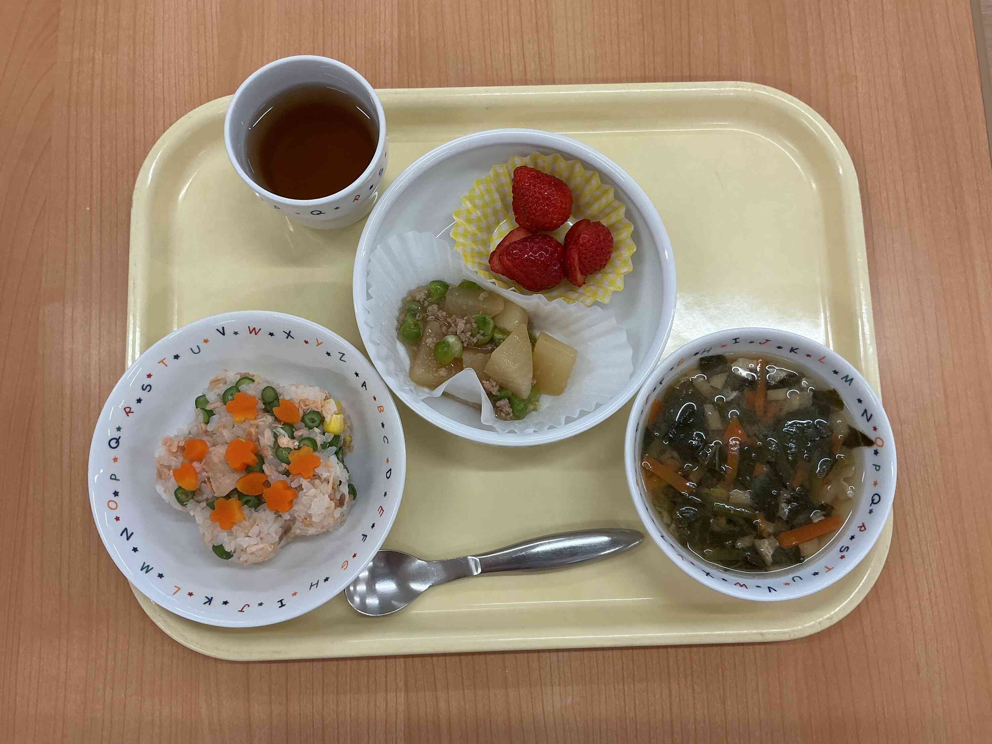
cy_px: 372
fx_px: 831
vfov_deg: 48.2
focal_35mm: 29
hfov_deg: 61.7
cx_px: 496
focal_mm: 3
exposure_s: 1/120
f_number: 1.8
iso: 40
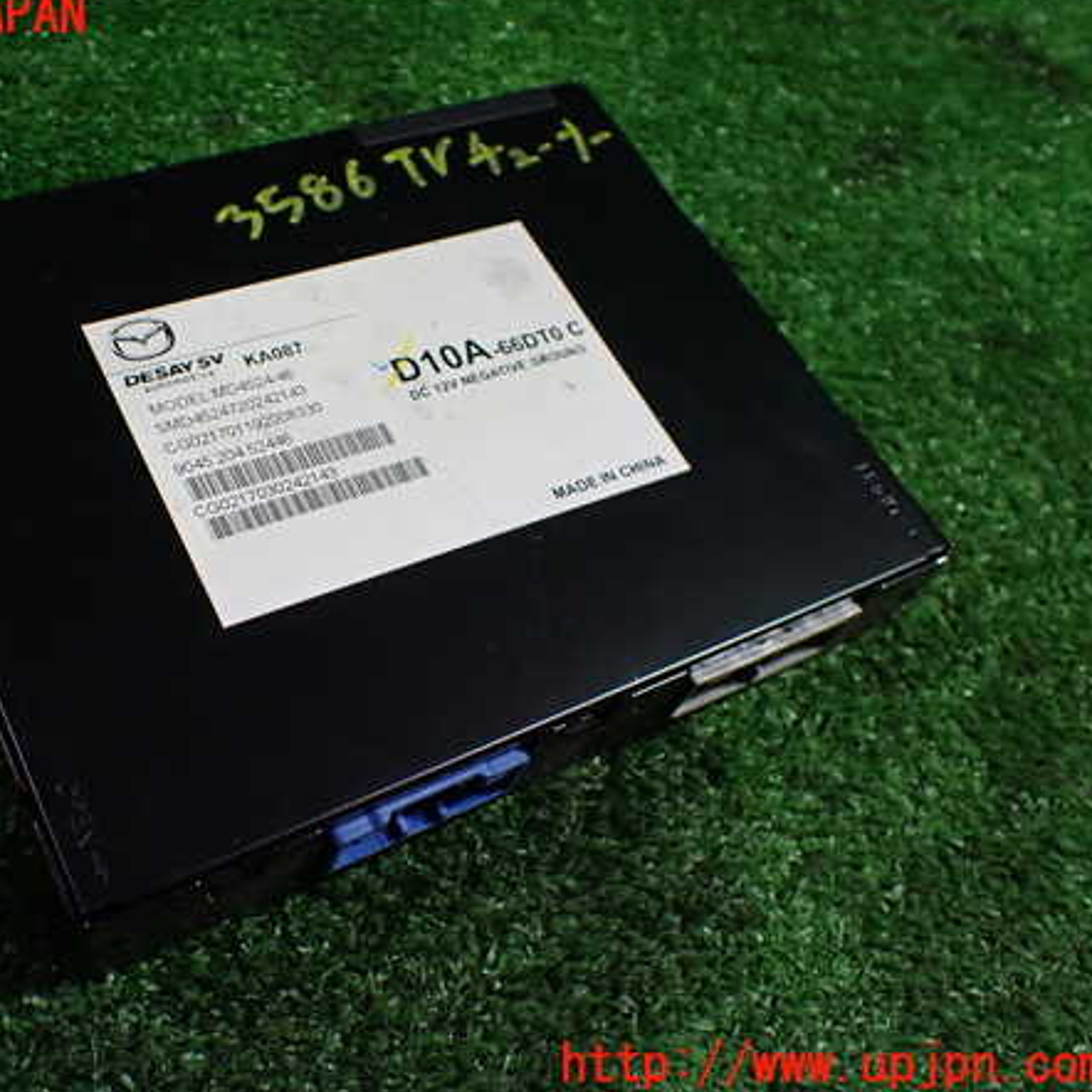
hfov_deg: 45.5
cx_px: 378
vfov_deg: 46.0
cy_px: 541
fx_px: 1285
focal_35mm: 36
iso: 500
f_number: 2.3
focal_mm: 5.4
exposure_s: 1/125
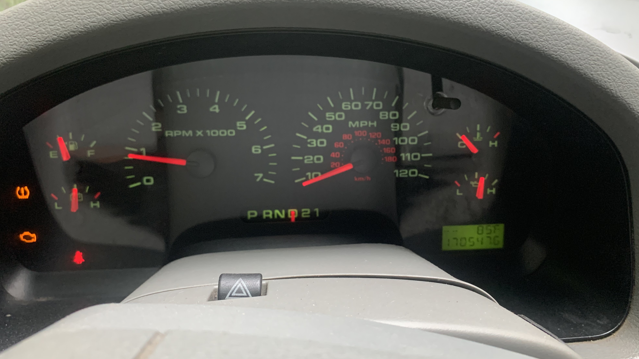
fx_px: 491
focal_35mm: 29
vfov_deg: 40.2
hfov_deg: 66.1
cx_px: 324
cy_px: 179
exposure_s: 1/60
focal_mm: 4.25
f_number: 1.8
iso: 250
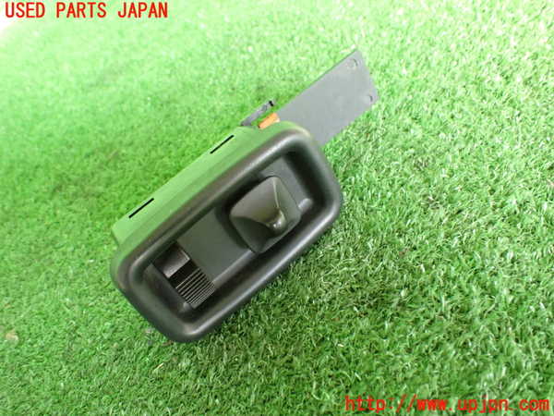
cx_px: 277
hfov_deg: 60.0
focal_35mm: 30
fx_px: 480
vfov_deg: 46.8
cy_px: 208
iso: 800
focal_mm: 5.4
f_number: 2.3
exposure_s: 1/100
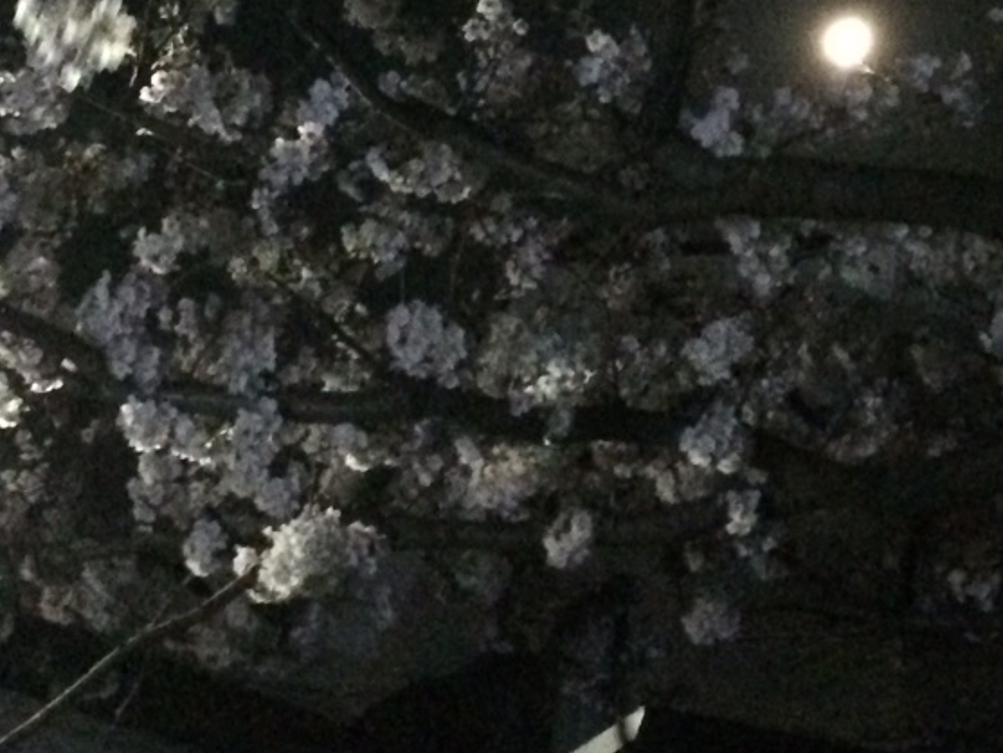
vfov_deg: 16.9
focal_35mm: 85
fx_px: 2463
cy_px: -65
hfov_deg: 22.9
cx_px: 663
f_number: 2.2
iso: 2000
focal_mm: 4.15
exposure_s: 1/15
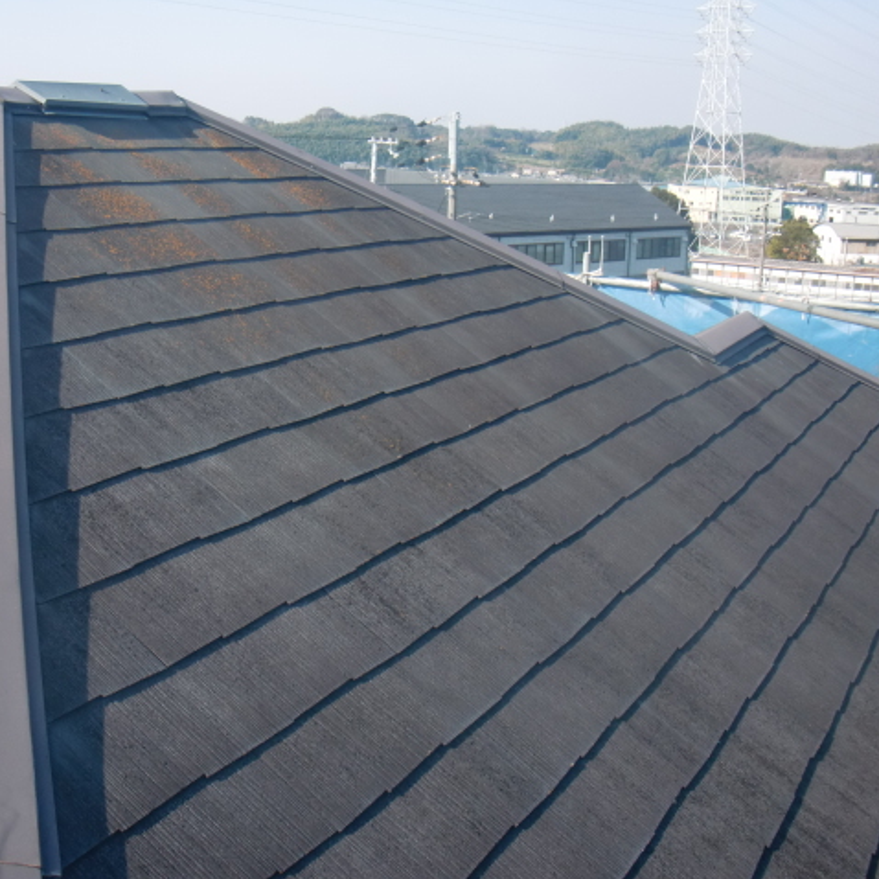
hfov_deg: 37.2
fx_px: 1293
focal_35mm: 45
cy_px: 440
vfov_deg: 37.6
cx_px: 294
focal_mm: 6.66
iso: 64
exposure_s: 1/200
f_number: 3.9
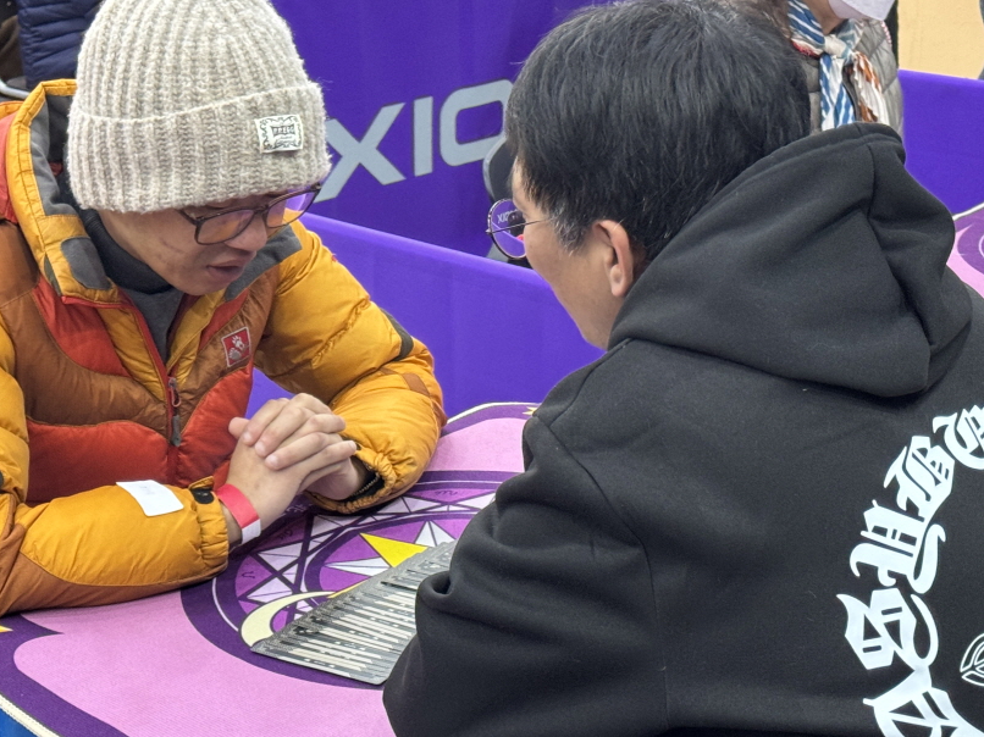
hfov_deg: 24.1
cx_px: 422
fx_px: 2302
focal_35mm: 81
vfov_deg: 18.2
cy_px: 366
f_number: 1.78
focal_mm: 6.76
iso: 200
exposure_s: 1/40
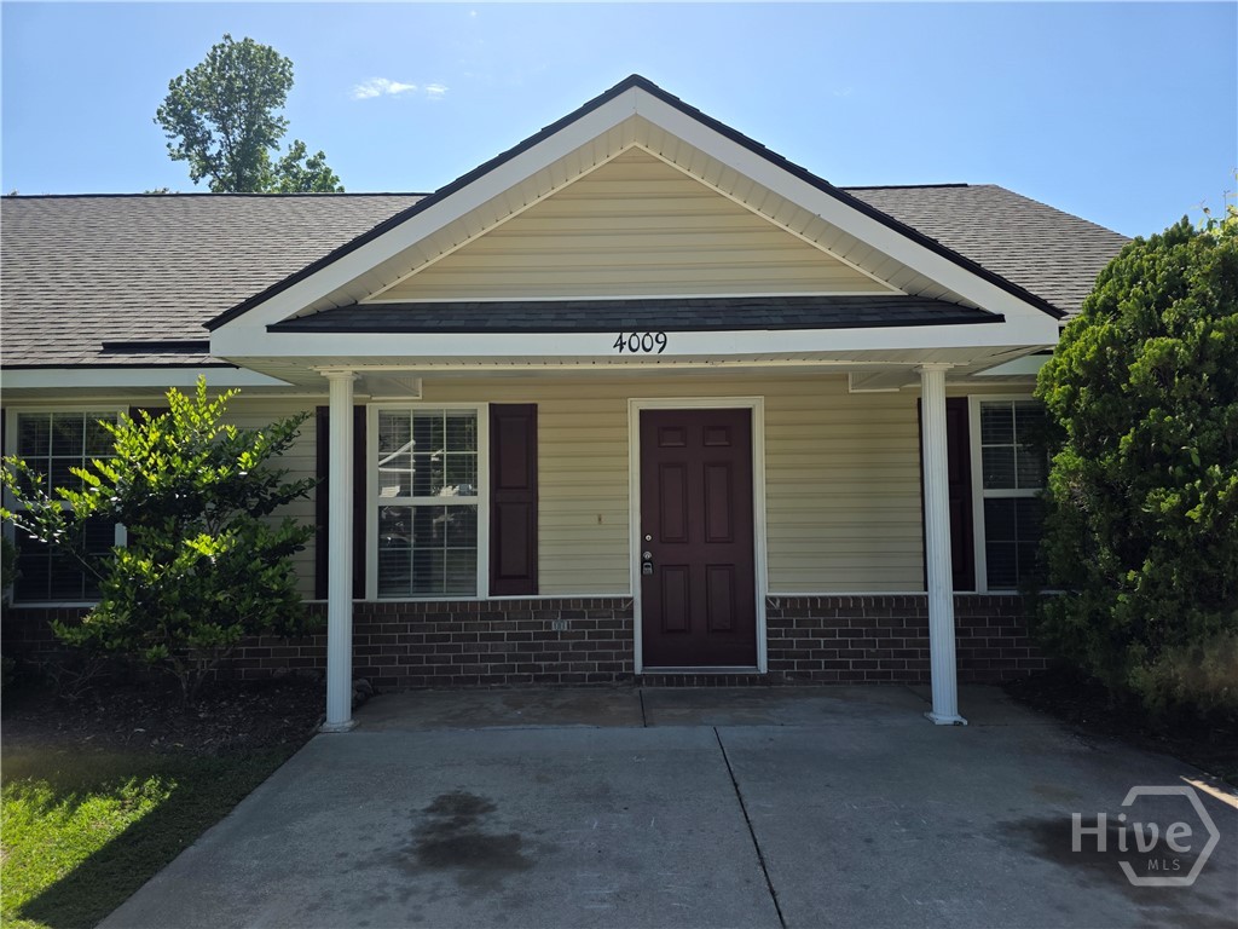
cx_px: 619
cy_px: 464
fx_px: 823
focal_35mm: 23
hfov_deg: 73.9
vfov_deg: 58.9
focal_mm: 6.3
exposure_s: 1/3464
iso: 80
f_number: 1.7
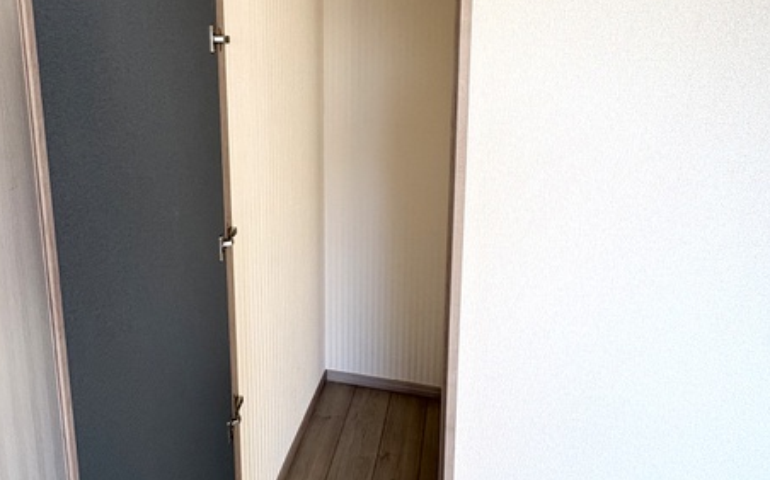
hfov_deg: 77.1
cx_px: 357
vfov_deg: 50.9
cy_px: 124
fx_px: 482
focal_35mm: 23
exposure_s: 1/99
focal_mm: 2.22
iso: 64
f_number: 2.2
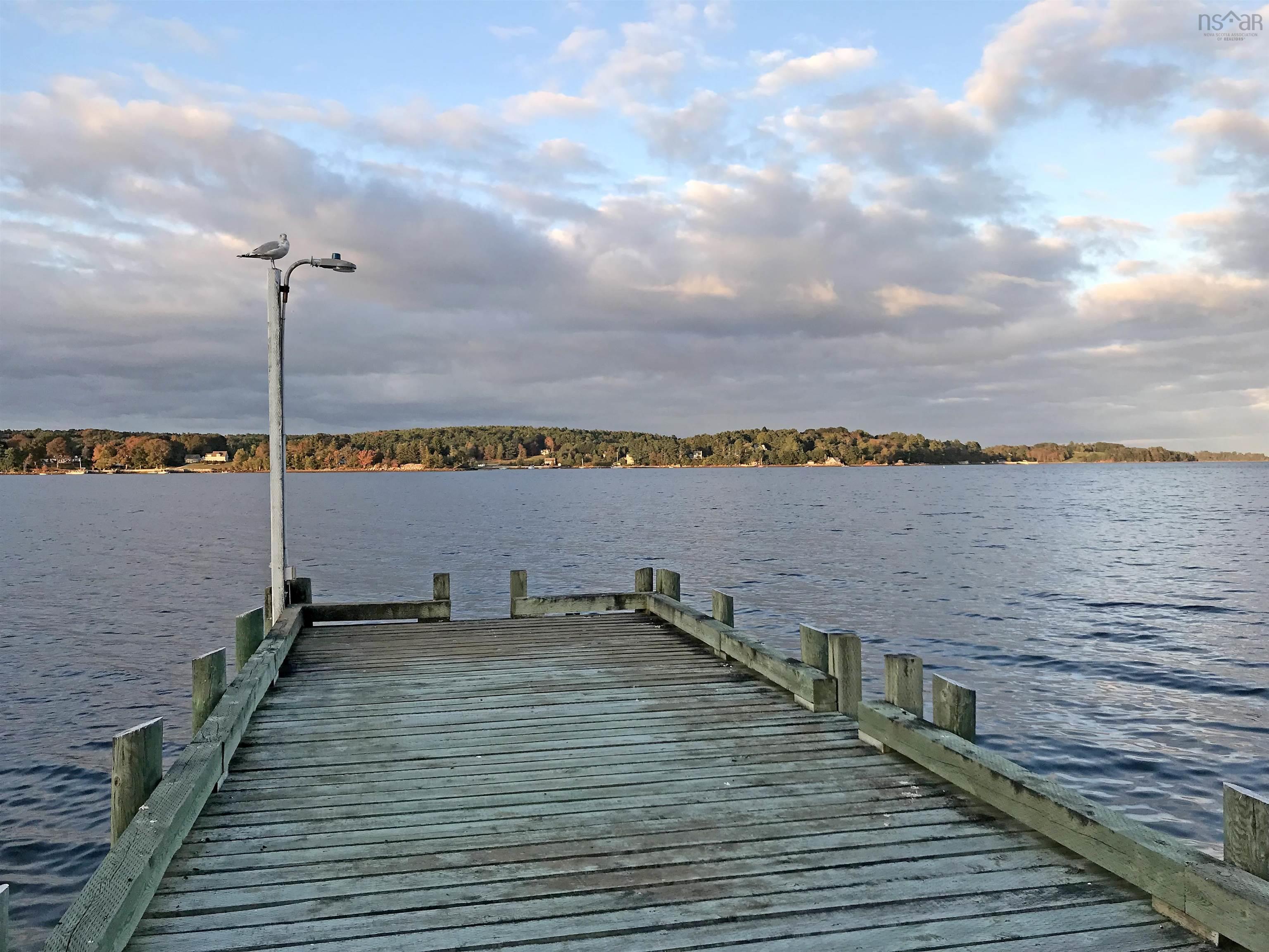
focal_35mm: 28
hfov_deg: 63.4
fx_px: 1026
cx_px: 634
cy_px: 476
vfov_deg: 49.7
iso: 20
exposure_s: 1/504
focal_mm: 3.99
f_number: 1.8
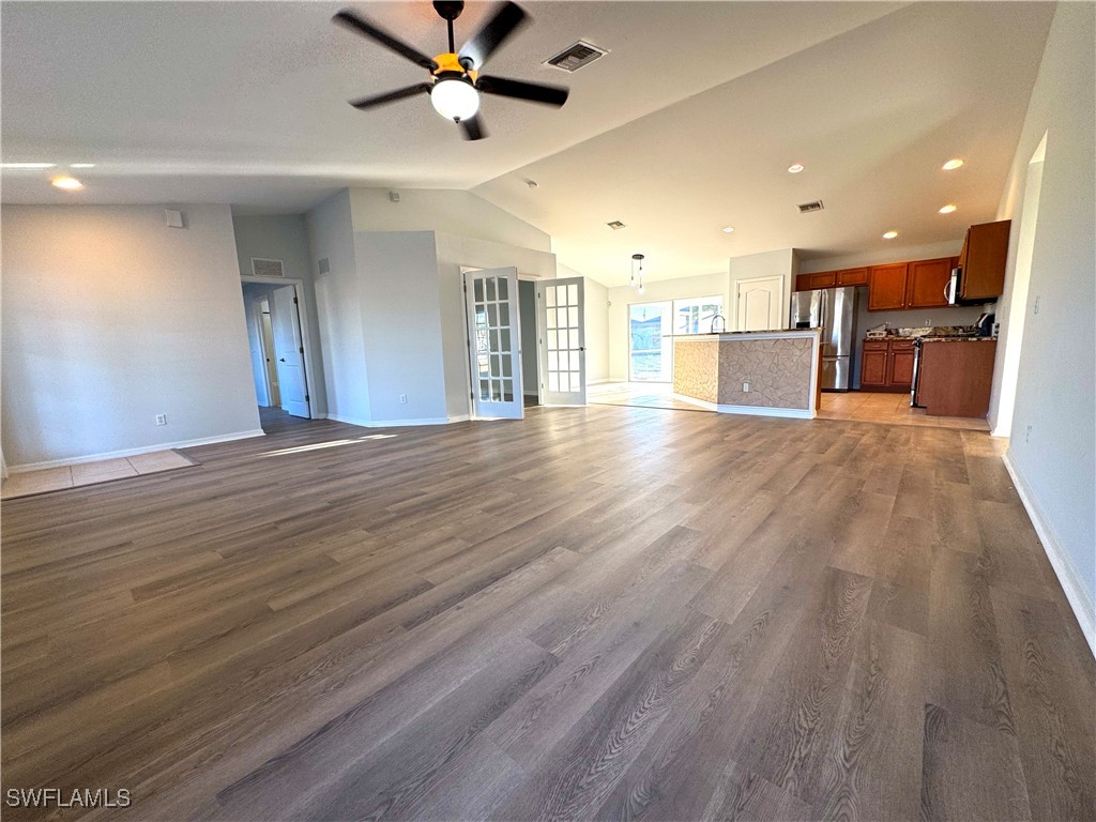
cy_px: 411
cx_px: 548
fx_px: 443
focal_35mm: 14
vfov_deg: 85.7
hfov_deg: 102.1
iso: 80
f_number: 2.2
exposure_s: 1/120
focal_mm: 2.22
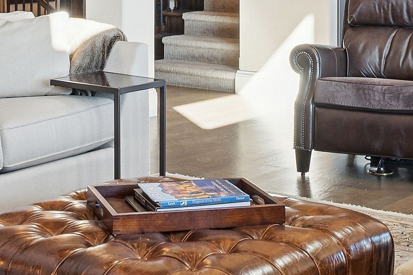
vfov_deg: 14.0
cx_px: 182
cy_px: -73
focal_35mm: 94
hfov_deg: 21.7
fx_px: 1078
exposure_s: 1/25
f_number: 9
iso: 400
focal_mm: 18
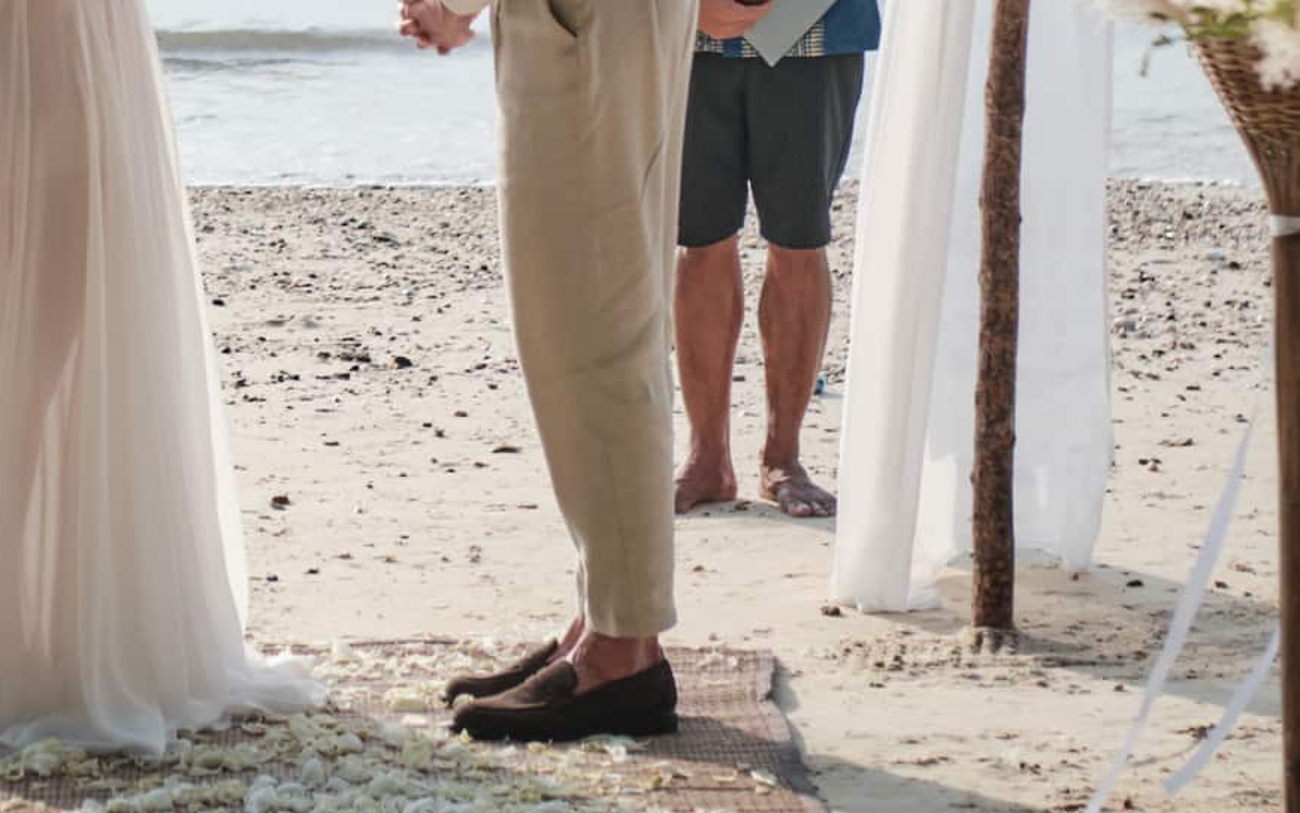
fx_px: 5634
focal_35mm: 159
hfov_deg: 13.1
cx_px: 334
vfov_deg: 8.1
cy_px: -300
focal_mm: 35
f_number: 2.5
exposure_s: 1/8000
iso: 200
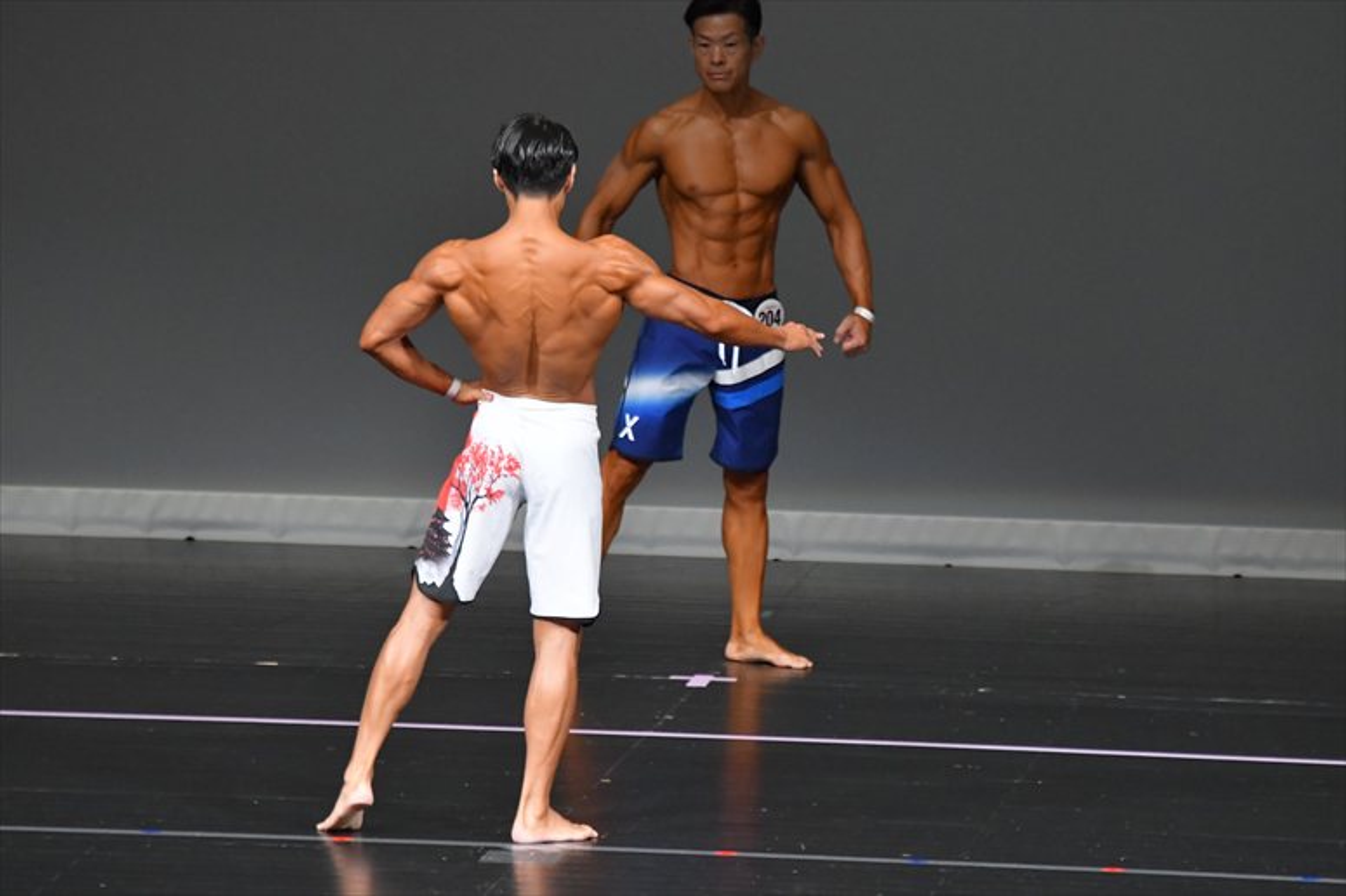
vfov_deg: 4.0
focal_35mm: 345
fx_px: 12893
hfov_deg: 6.0
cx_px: 673
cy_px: 448
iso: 4000
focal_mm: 230
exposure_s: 1/400
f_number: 5.6
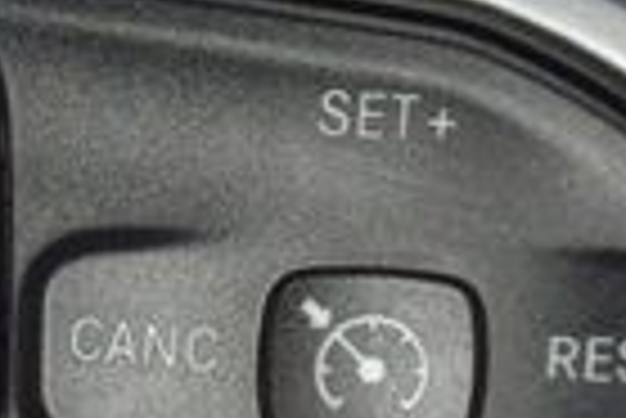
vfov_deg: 2.8
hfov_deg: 4.3
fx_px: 8425
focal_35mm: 484
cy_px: 303
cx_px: 135
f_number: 8
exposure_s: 1/125
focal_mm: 70
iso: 100
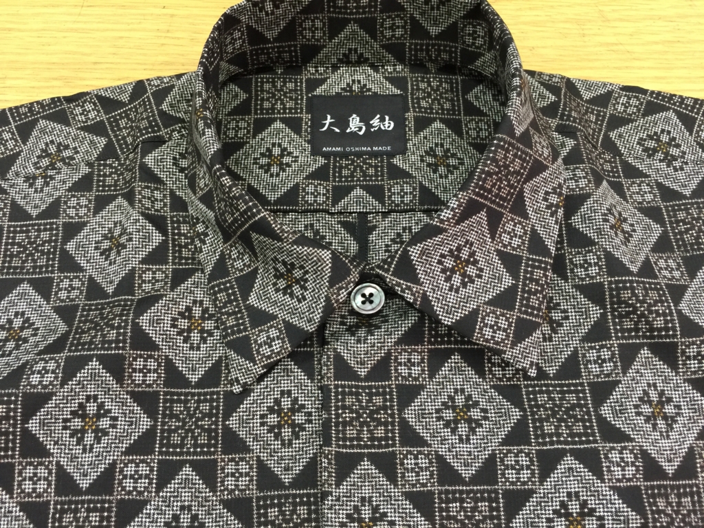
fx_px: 590
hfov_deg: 61.7
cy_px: 264
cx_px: 352
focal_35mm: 29
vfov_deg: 48.2
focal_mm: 4.15
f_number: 2.2
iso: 64
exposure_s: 1/15
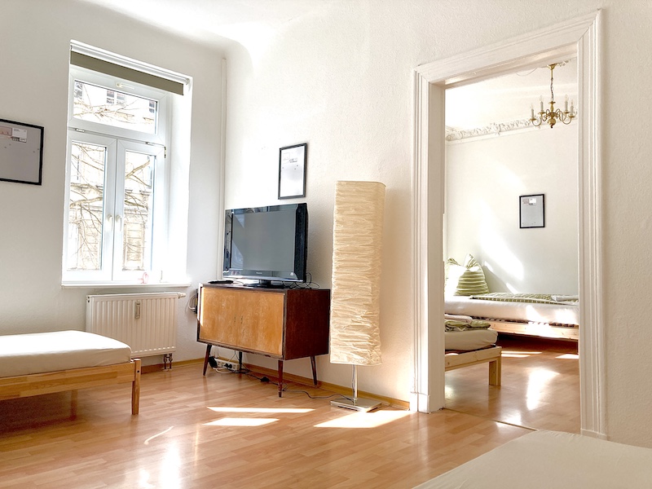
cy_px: 244
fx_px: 527
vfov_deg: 49.7
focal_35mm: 28
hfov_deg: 63.4
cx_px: 326
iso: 20
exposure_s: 1/147
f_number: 1.8
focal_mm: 3.99
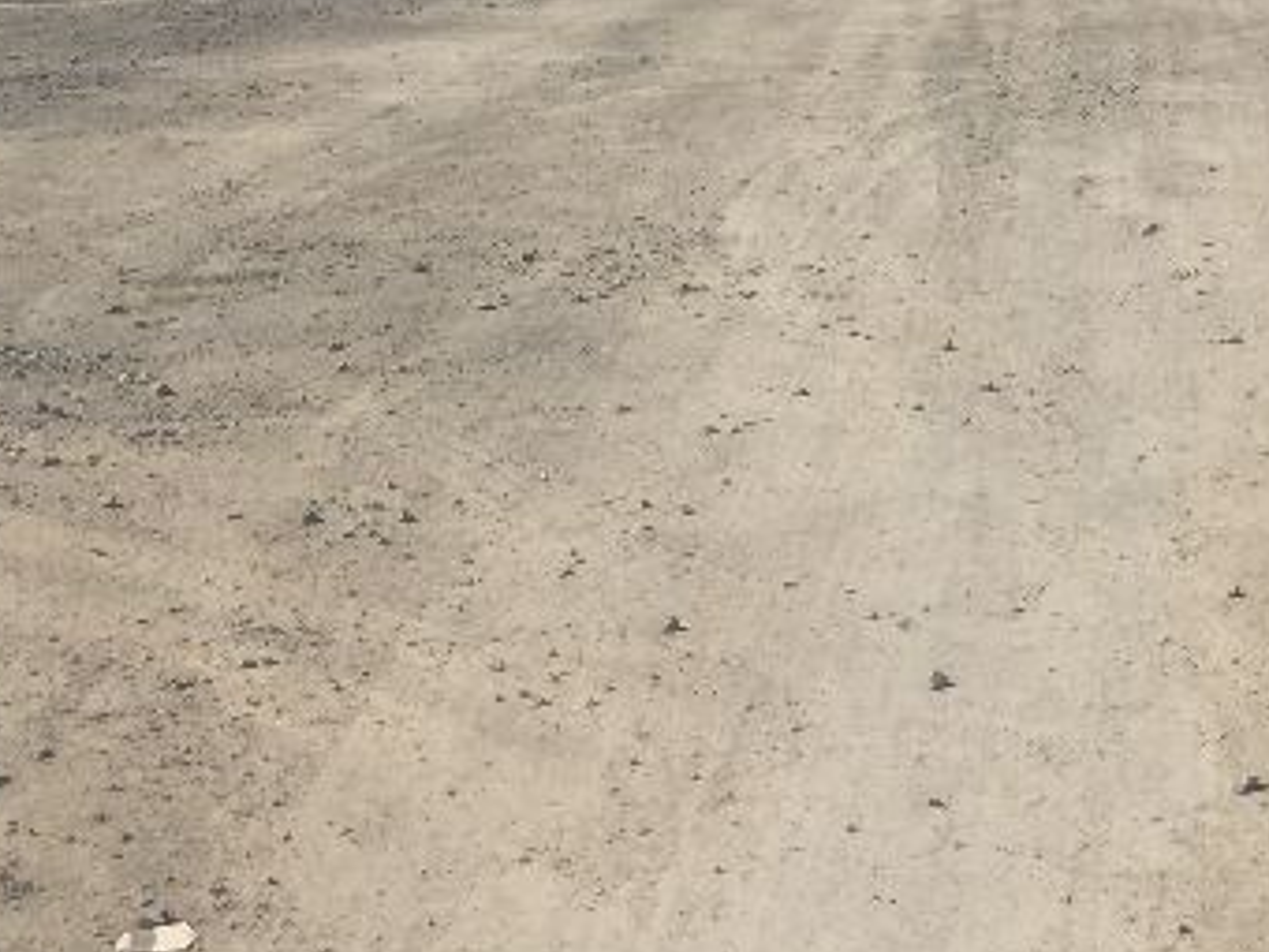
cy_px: 254
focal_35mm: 82
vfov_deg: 17.9
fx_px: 3006
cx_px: 1497
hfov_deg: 22.1
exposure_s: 1/3968
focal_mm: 4.15
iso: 32
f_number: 2.2
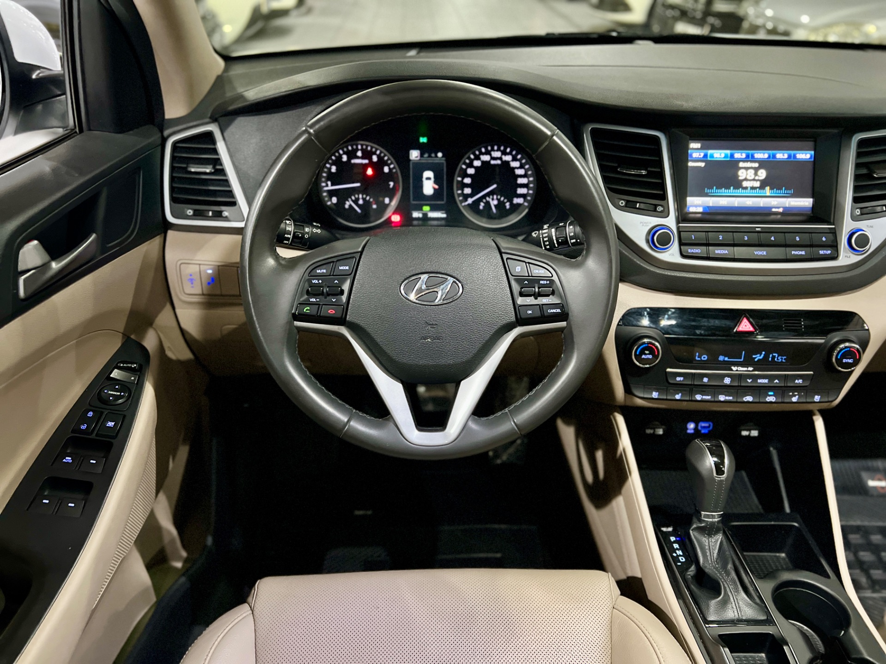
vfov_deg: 53.1
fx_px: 665
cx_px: 443
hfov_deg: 67.3
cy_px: 332
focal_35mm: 26
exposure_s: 1/30
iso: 640
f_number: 1.5
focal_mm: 5.7
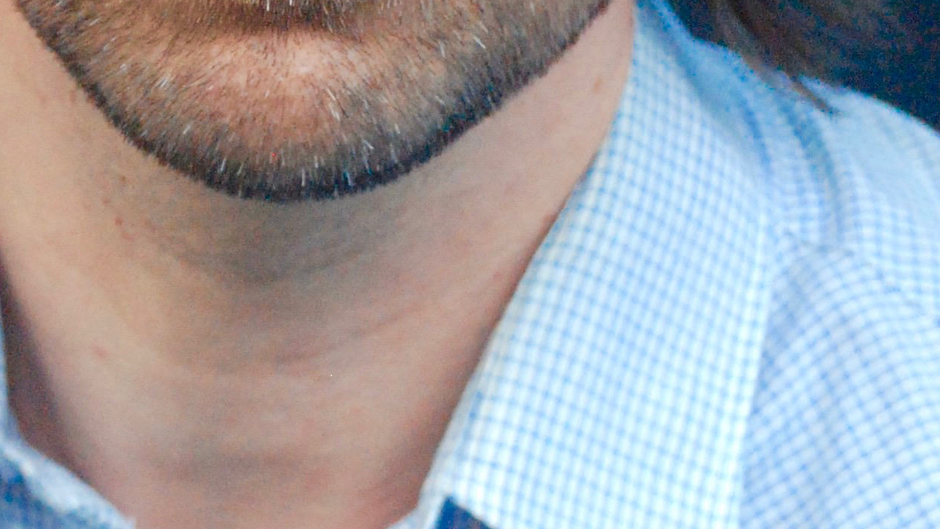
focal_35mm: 253
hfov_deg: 8.5
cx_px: 489
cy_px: 280
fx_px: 6305
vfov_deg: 4.8
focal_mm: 52
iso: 1600
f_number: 5.6
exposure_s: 1/320
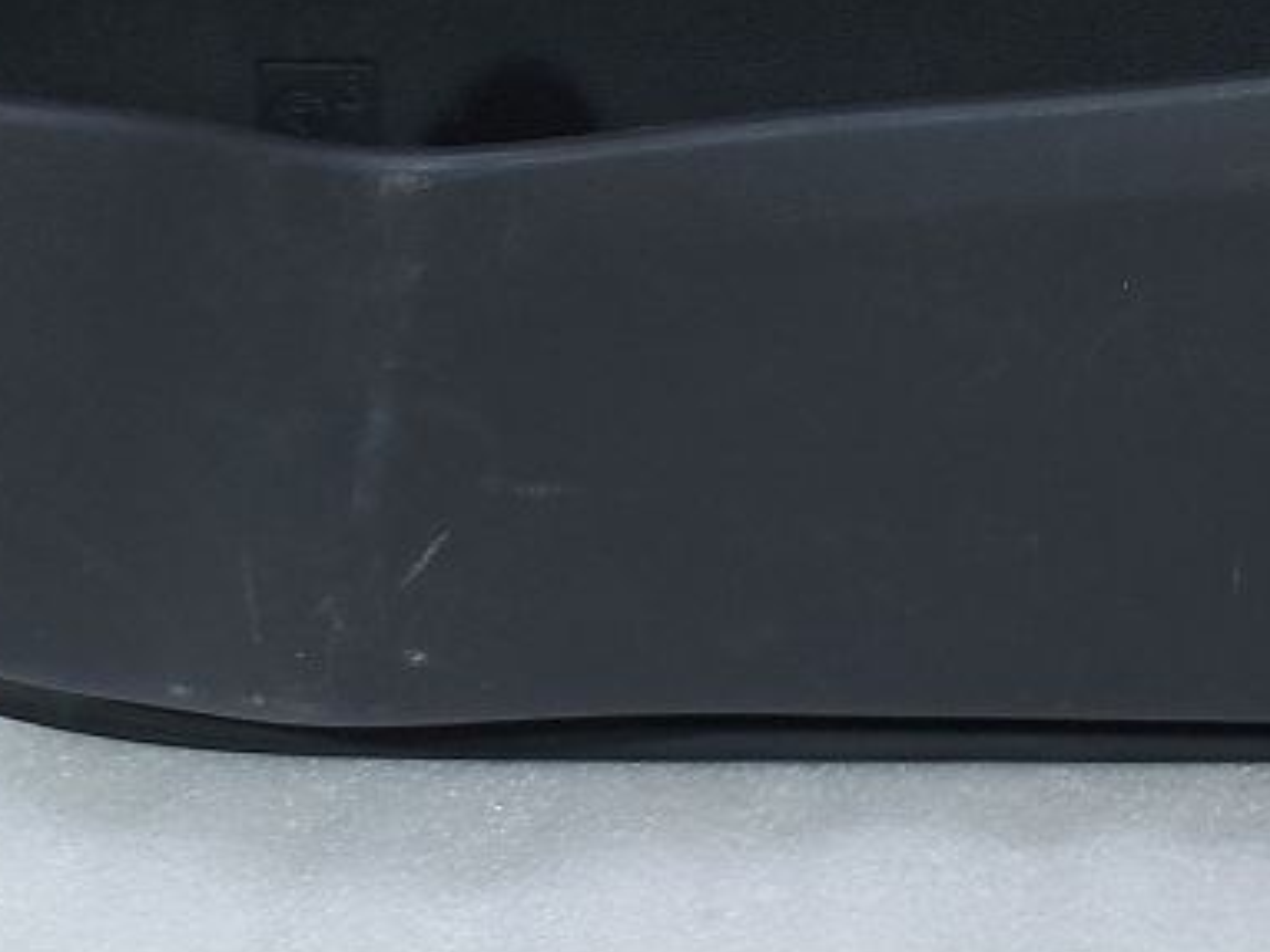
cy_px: -680
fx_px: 3191
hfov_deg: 20.5
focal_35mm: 87
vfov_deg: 15.1
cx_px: 1666
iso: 64
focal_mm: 5.23
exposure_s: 1/50
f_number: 1.8
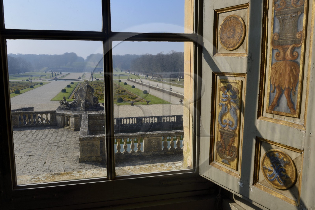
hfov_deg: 60.3
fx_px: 271
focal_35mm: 31
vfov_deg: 42.3
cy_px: 105
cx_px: 158
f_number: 18
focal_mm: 31
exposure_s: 1/100
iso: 200
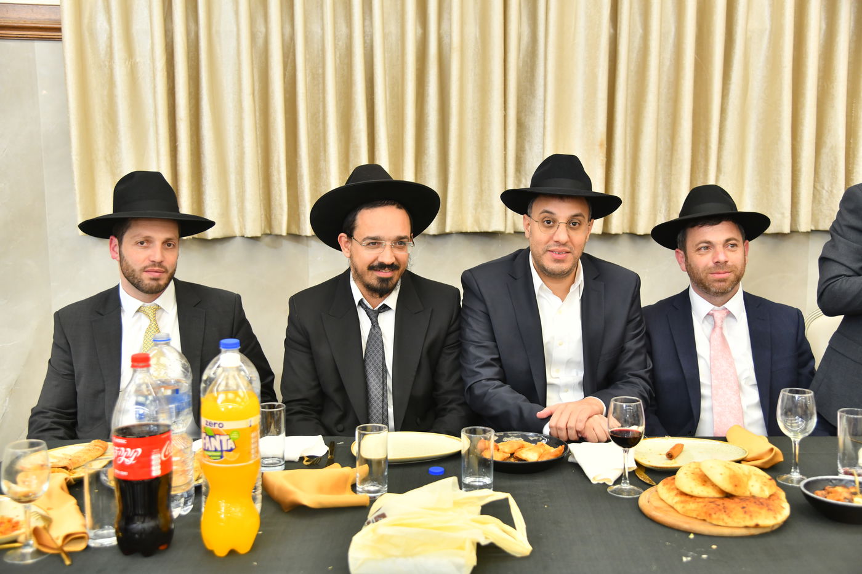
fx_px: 958
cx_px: 431
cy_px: 287
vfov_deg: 33.4
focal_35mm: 40
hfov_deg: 48.5
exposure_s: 1/200
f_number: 4.5
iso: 1000
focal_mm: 40
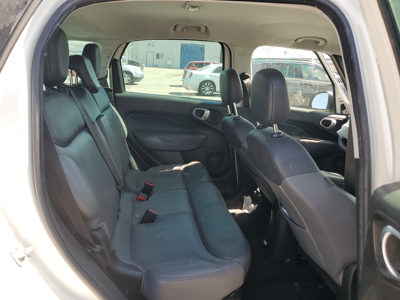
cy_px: 150
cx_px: 200
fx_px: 300
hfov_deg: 67.3
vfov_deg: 53.1
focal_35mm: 26
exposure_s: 1/476
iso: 50
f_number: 1.5
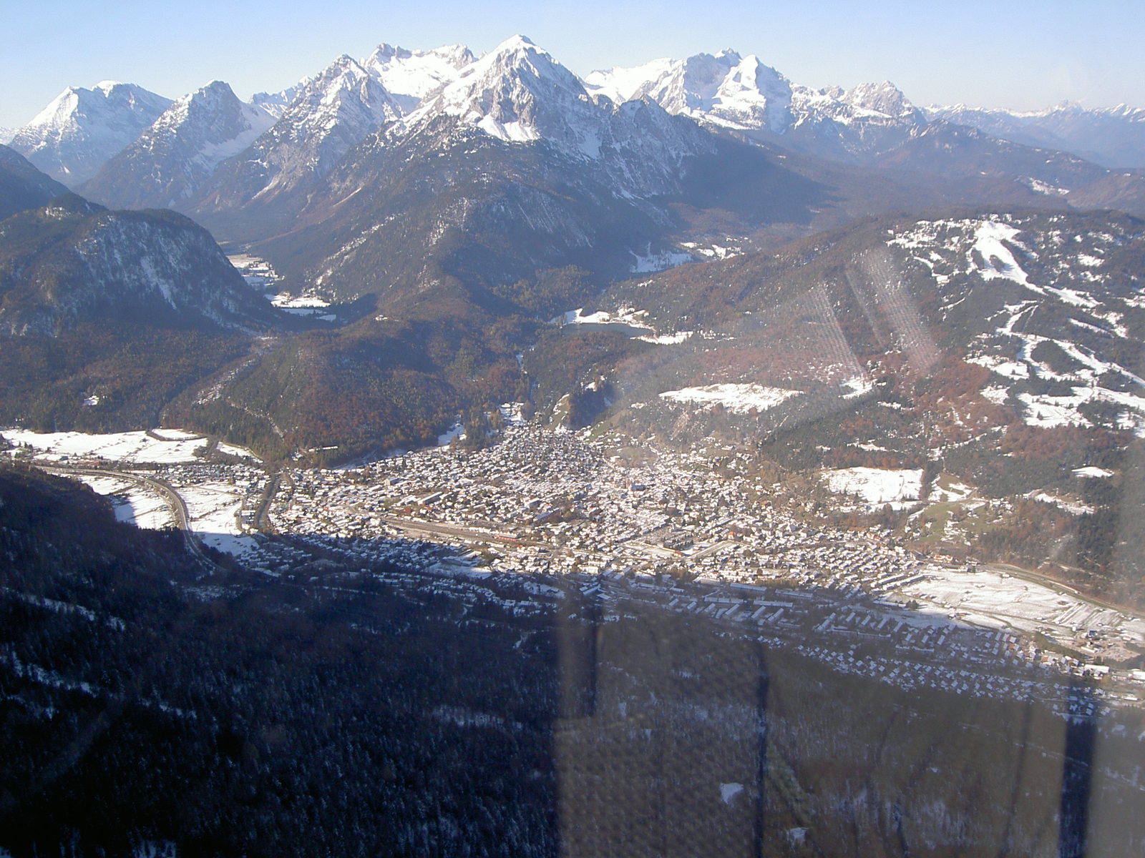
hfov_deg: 47.9
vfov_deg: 36.8
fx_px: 1290
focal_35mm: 39
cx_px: 572
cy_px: 429
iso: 100
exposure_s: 1/385
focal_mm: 8
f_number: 4.7
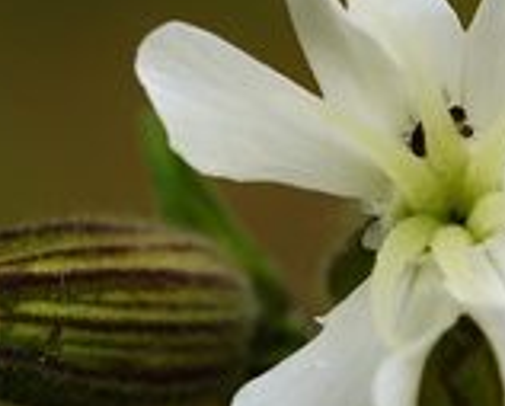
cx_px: 205
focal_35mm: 559
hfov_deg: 3.5
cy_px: 136
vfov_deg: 2.8
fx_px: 8367
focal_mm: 105
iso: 250
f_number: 8
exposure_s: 1/125
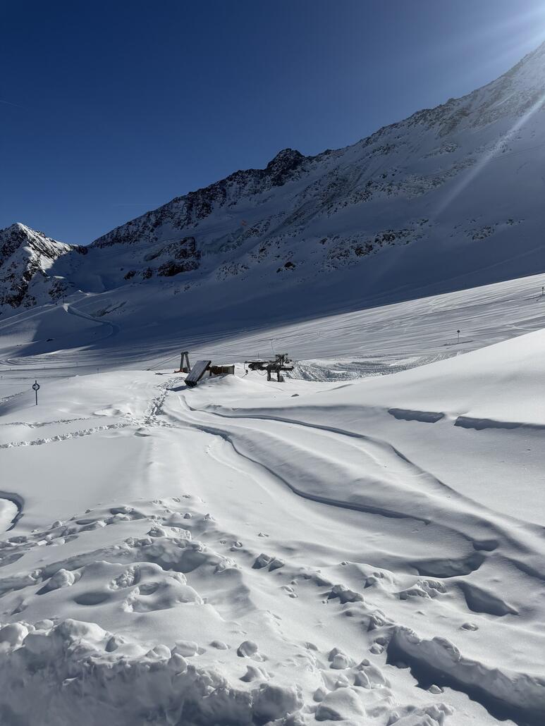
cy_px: 363
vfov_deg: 71.6
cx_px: 272
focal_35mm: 24
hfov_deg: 56.8
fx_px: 504
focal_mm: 6.76
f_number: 1.78
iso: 100
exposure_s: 1/32258
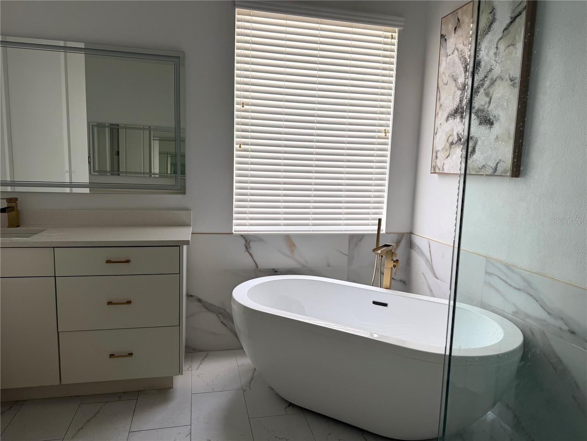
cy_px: 220
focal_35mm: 24
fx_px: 407
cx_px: 294
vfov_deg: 56.8
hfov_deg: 71.6
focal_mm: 6.76
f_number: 1.78
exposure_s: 1/210
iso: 64
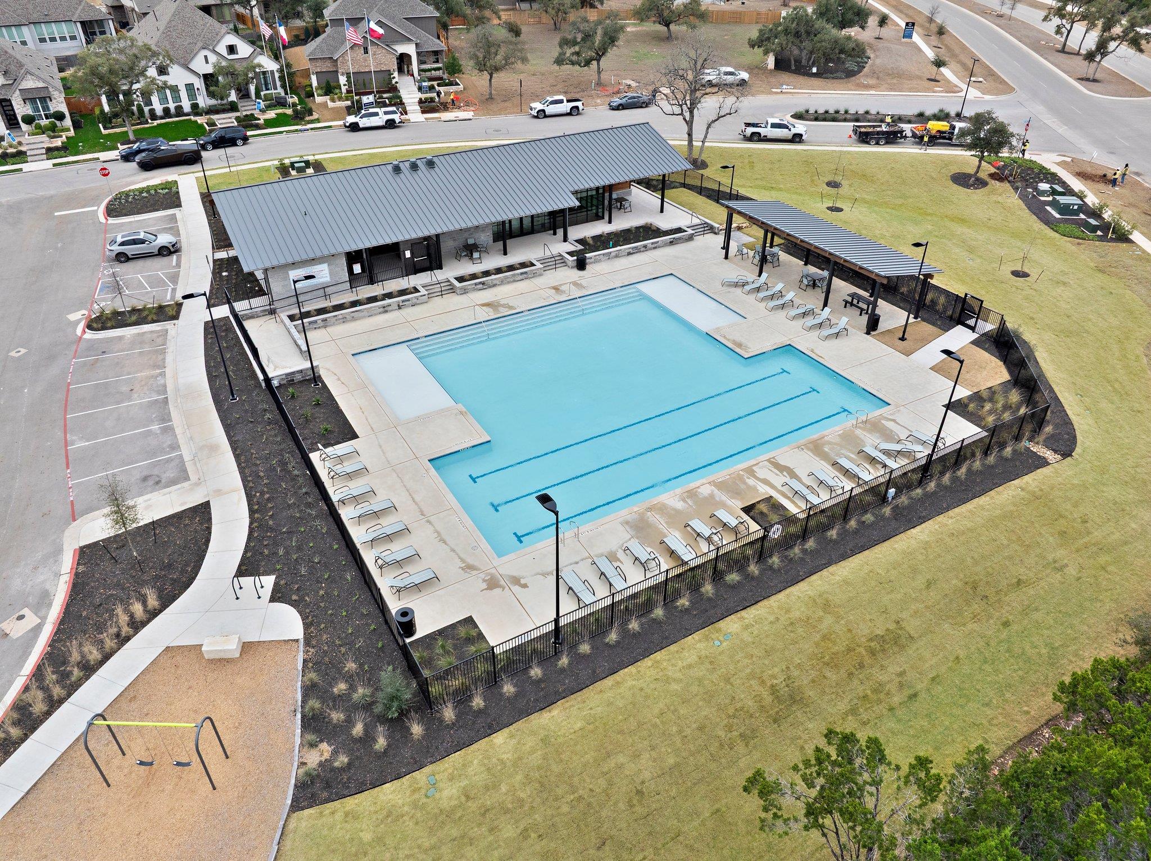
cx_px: 576
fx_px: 797
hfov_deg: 71.6
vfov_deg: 56.8
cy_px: 430
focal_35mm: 24
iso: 200
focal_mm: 12.29
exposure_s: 1/25
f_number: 7.1
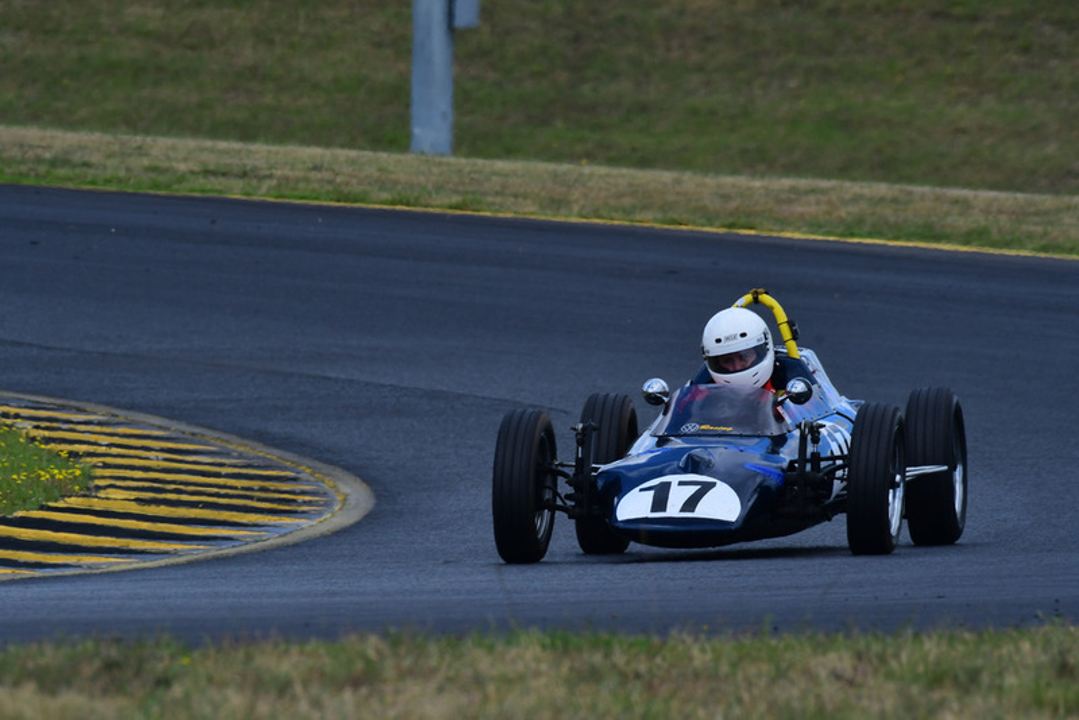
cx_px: 540
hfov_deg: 2.7
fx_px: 22486
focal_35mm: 750
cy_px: 360
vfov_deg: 1.8
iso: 500
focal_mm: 500
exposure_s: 1/640
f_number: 11
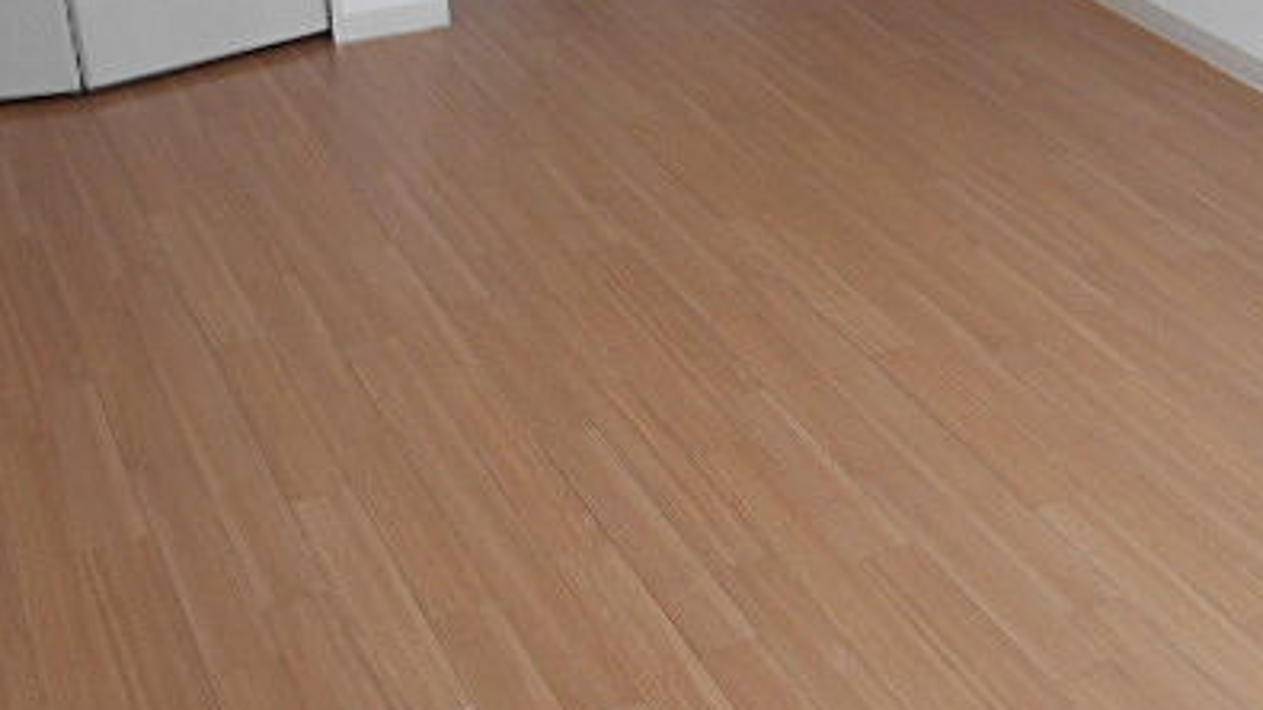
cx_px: 684
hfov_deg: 39.1
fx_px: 1775
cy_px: 368
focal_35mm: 53
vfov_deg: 22.6
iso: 160
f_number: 3.4
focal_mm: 5.1
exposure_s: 1/30
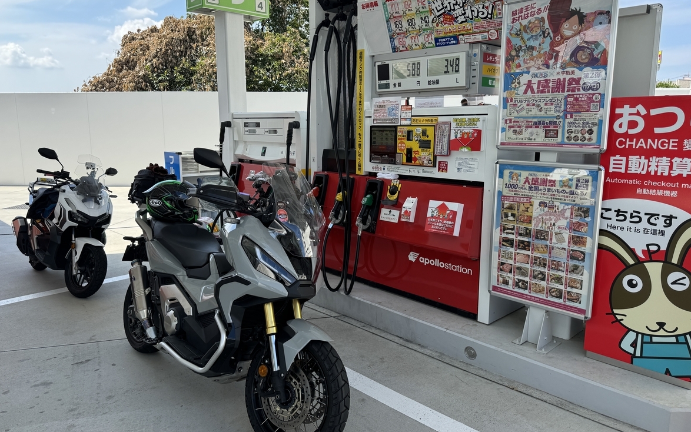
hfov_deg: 70.4
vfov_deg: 47.6
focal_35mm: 26
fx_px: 490
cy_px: 208
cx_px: 338
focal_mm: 6.76
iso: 80
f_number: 1.78
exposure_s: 1/1425
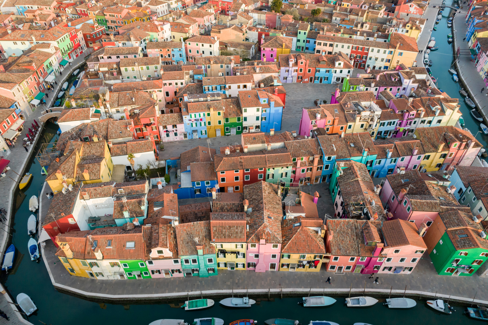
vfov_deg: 57.2
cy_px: 162
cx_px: 244
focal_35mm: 22
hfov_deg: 78.6
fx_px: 298
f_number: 2.8
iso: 160
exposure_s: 1/640
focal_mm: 8.4
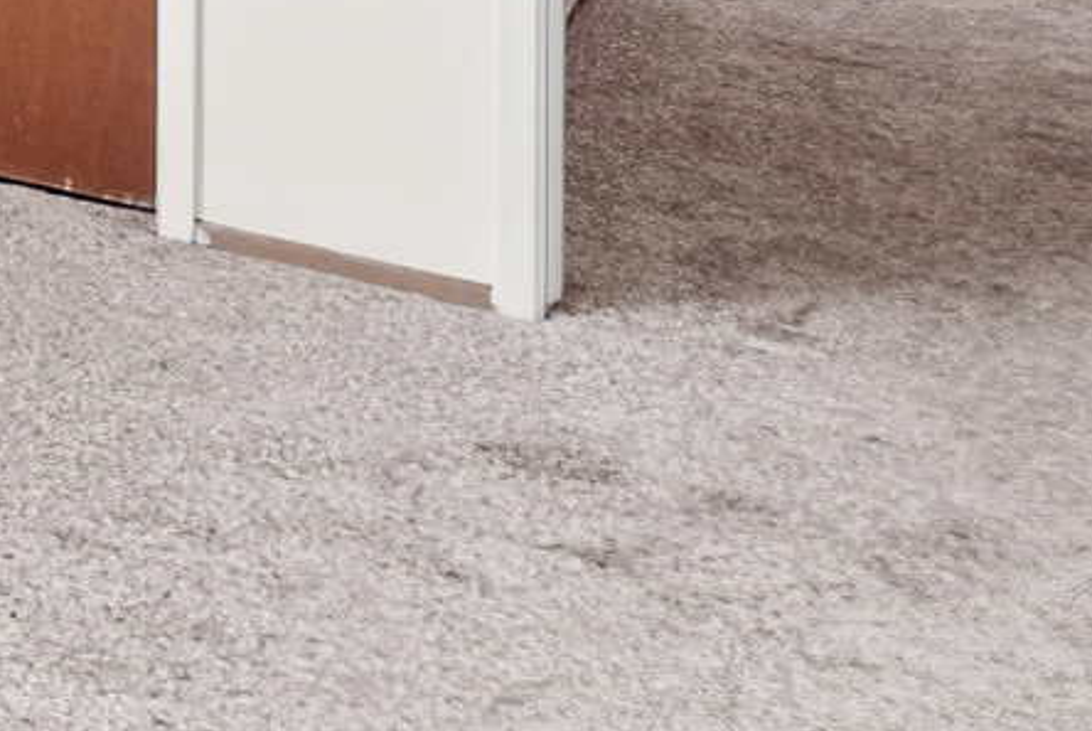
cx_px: -1171
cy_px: -613
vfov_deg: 15.9
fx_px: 2186
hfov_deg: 17.8
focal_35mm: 72
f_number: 9
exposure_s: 1/3
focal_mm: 16
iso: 400
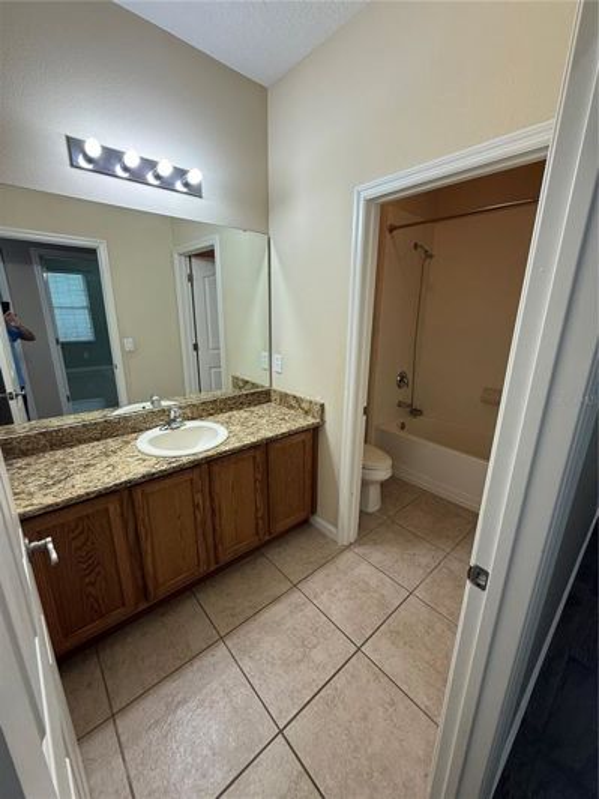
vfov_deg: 102.1
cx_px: 300
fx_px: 323
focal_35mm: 14
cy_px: 400
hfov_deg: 85.7
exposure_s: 1/120
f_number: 2.2
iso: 125
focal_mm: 2.22
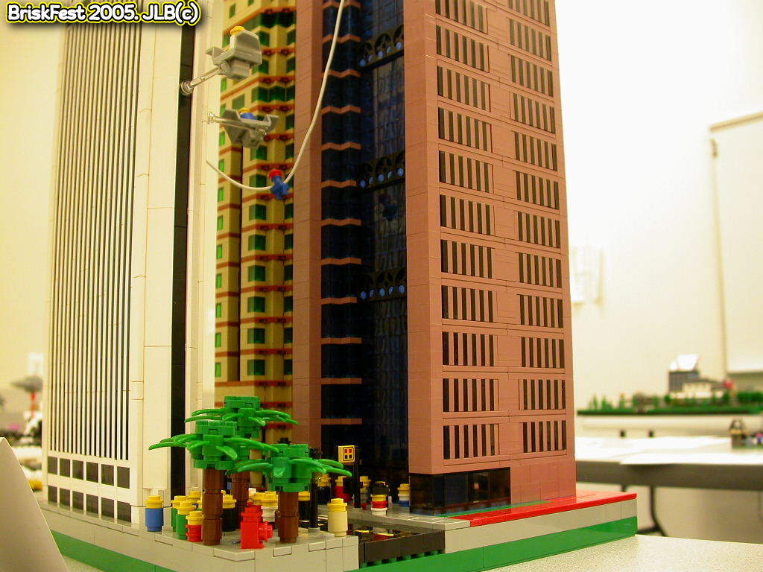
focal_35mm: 38
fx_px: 838
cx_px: 382
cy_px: 286
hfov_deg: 49.0
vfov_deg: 37.7
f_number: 2.6
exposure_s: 1/8
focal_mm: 7.85
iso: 100
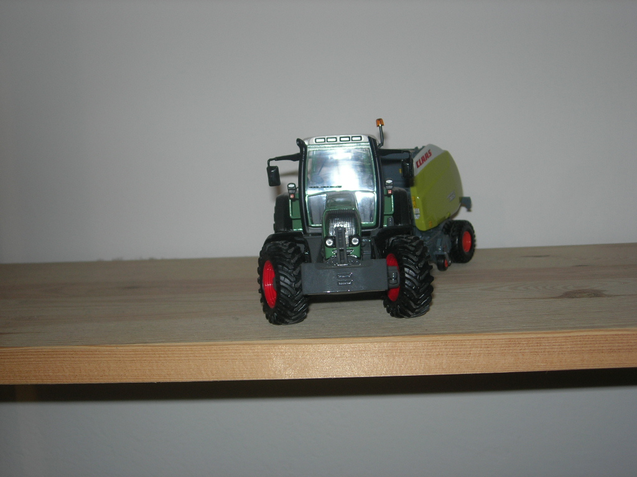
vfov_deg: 28.6
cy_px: 238
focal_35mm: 51
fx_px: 938
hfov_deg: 37.5
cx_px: 318
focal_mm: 10.6
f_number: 3.2
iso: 64
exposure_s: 1/60.1
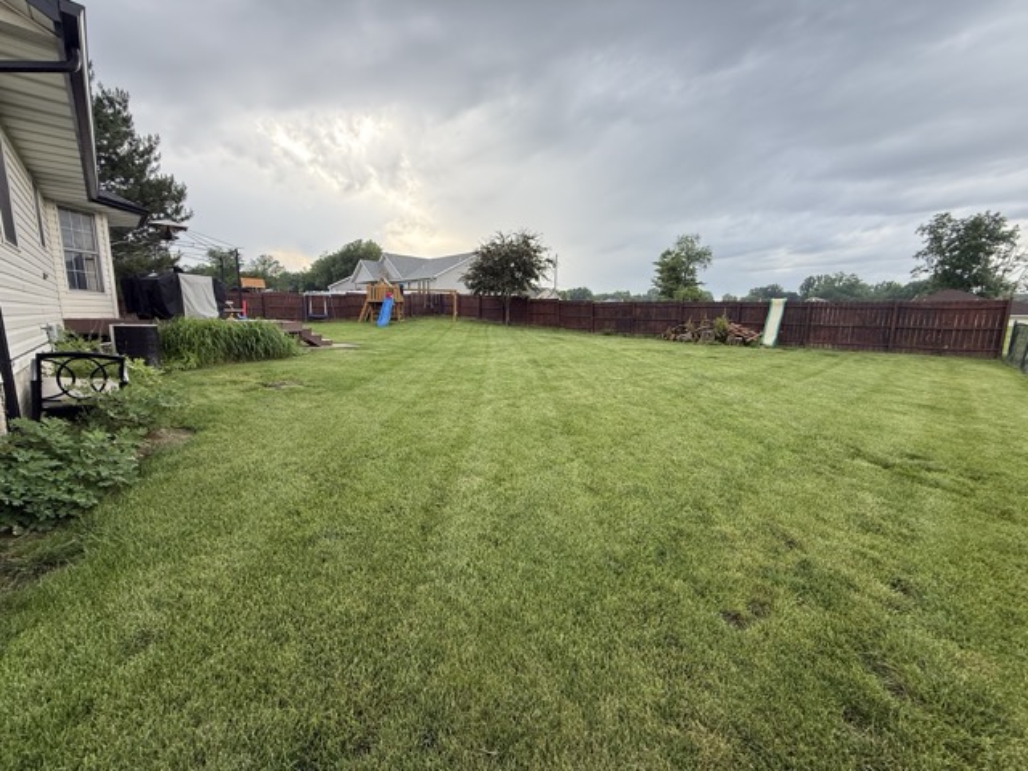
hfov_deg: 102.1
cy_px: 386
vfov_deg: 85.7
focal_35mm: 14
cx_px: 514
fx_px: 416
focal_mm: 2.22
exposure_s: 1/112
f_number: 2.2
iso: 64
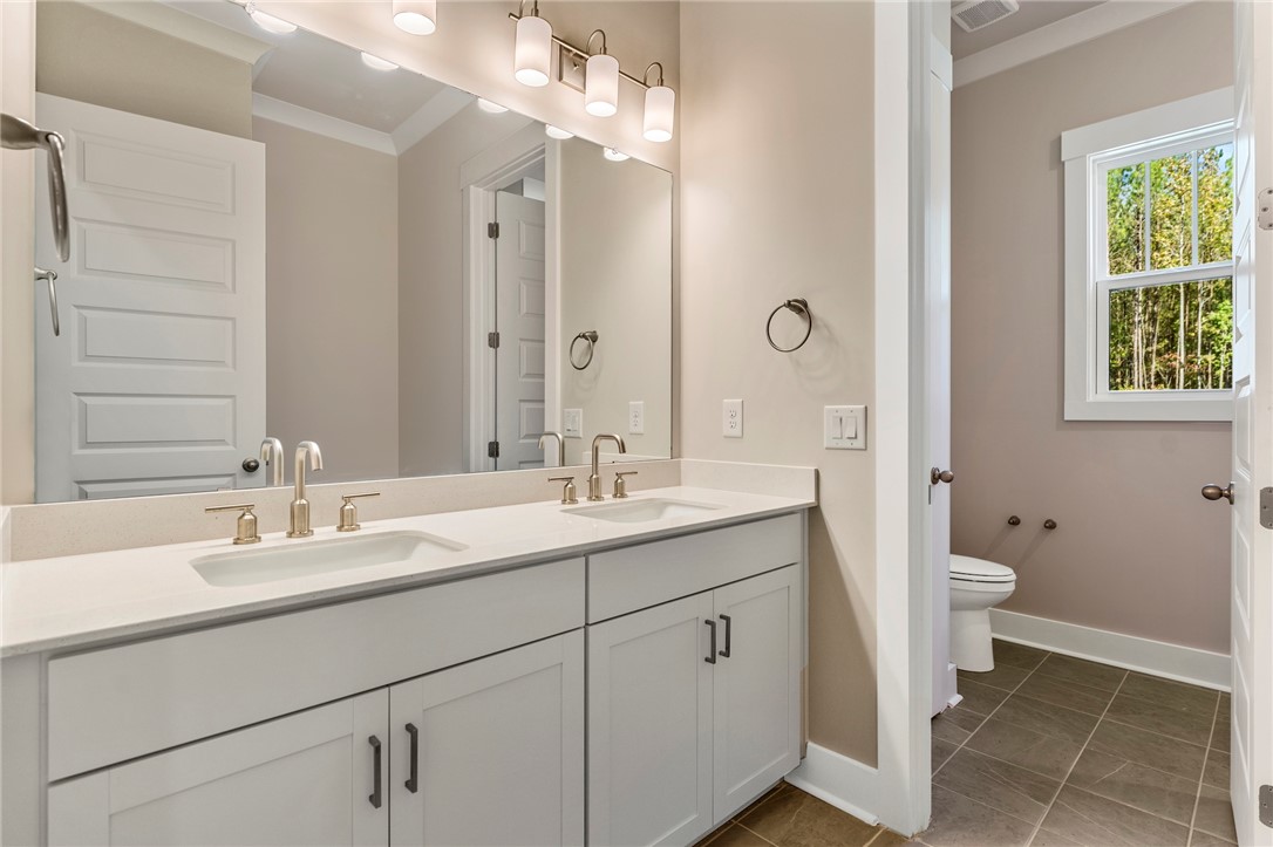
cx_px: 636
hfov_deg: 92.6
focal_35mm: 17
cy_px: 424
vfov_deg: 69.8
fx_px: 608
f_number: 5.6
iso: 400
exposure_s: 1/6
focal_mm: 17.2
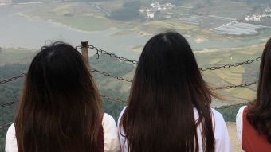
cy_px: 56
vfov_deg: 18.5
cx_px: 202
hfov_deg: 31.8
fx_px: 467
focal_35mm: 65
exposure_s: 1/100
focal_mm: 4.15
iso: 32
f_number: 2.2
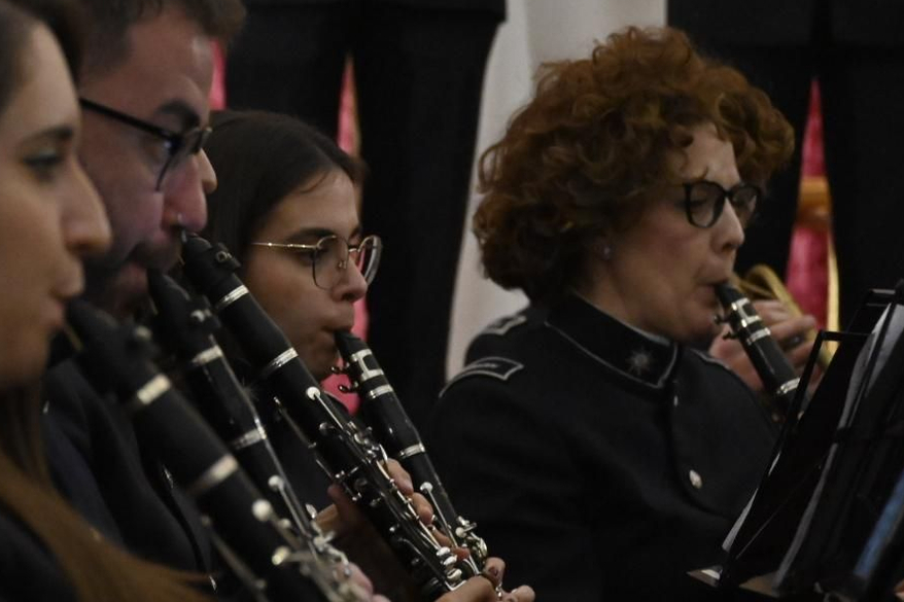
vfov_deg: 5.8
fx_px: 5973
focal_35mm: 238
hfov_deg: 8.7
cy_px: 322
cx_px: 310
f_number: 5
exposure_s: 1/100
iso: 6400
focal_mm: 87
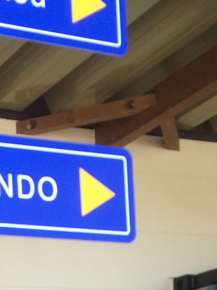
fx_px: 886
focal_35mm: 106
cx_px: -116
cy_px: 458
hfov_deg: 13.1
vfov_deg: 16.6
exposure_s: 1/160
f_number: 2.2
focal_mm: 4.15
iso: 32
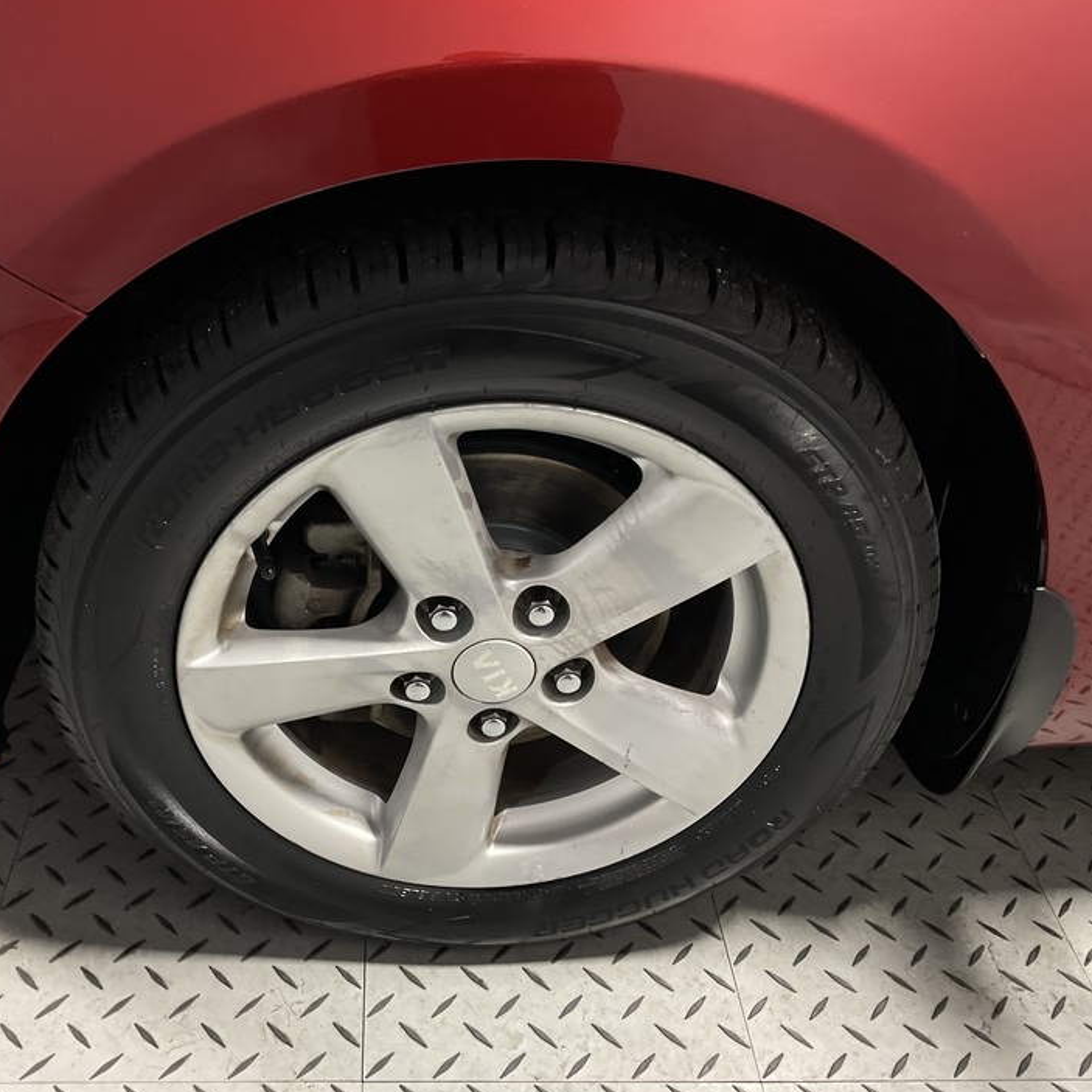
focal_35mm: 35
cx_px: 457
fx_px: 1249
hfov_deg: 47.0
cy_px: 555
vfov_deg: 47.2
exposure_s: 1/60
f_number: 1.8
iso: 125
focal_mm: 3
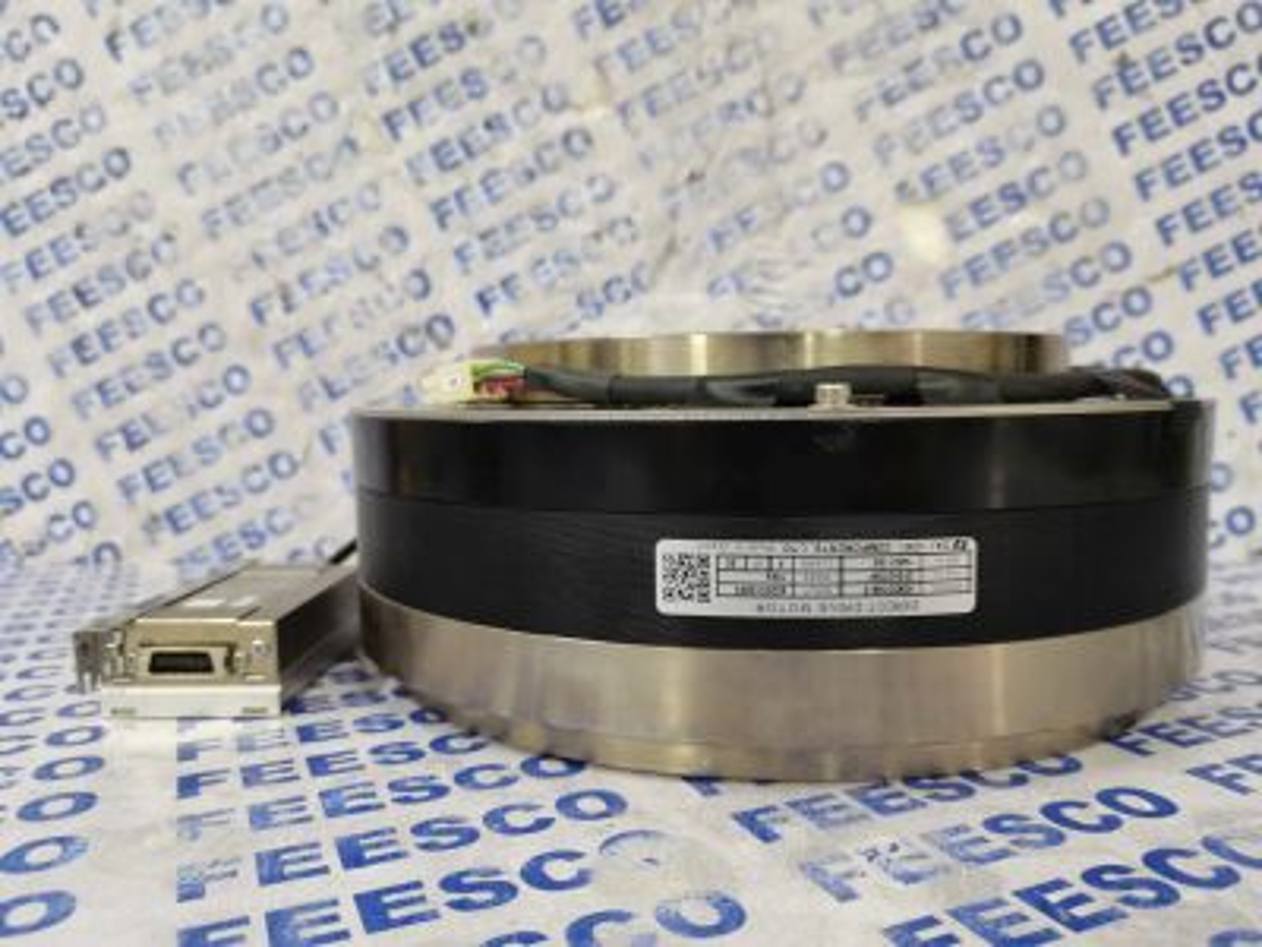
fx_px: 948
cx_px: 631
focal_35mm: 26
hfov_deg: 67.3
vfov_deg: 53.1
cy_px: 474
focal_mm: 5.58
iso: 500
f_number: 1.8
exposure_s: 1/25.7
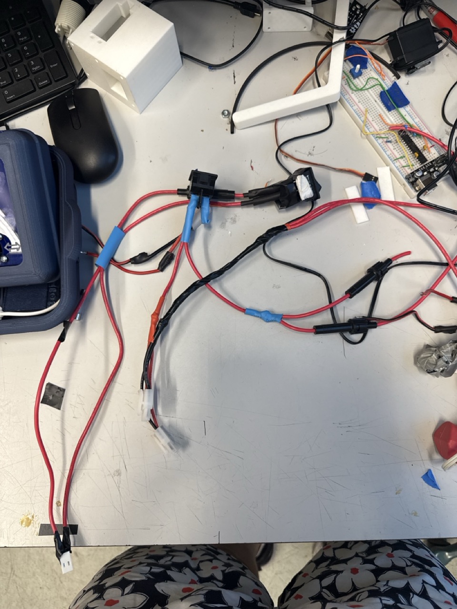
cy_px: 304
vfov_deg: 71.6
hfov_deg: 56.8
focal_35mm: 24
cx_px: 228
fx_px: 422
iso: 200
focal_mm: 6.76
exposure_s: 1/120
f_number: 1.78
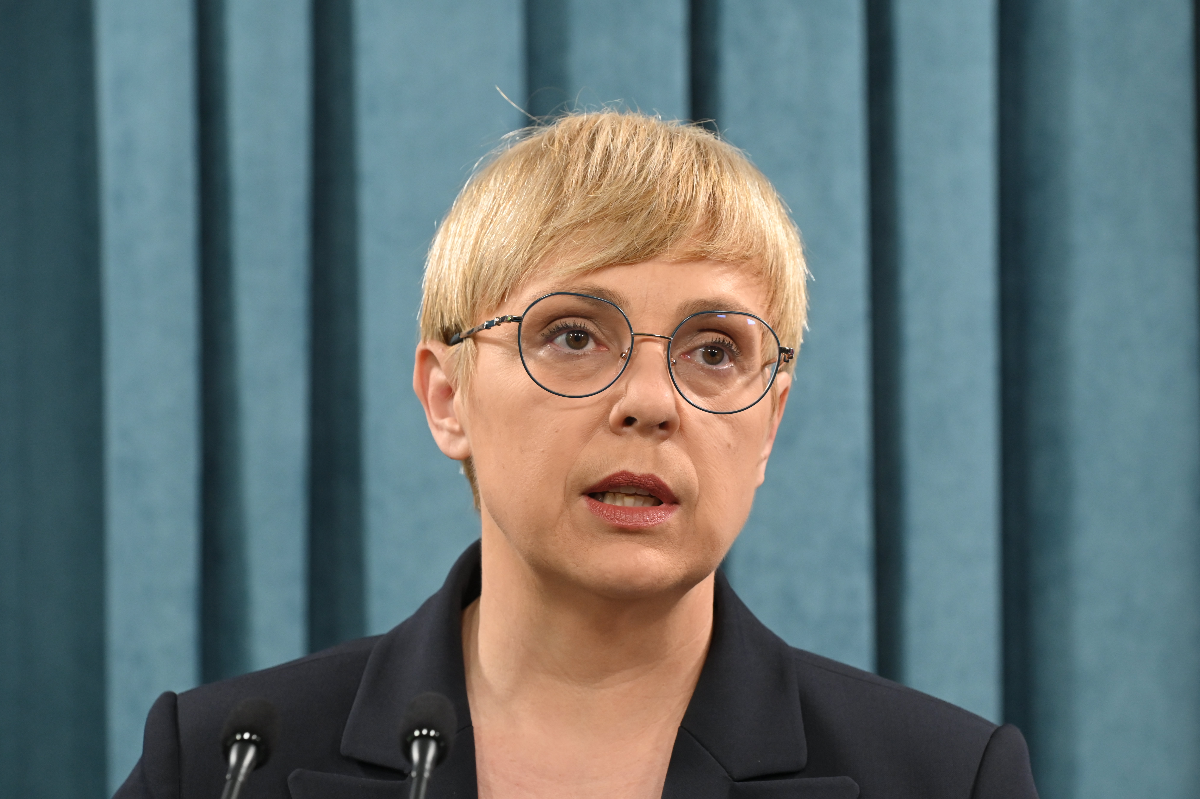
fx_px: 7229
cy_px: 399
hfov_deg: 9.5
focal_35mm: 217
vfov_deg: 6.3
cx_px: 650
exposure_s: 1/160
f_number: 7.1
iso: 2000
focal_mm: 200
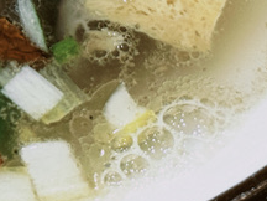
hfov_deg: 8.5
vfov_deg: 6.3
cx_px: -101
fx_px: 1759
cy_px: -208
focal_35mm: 228
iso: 200
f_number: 1.78
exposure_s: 1/50
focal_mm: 6.76
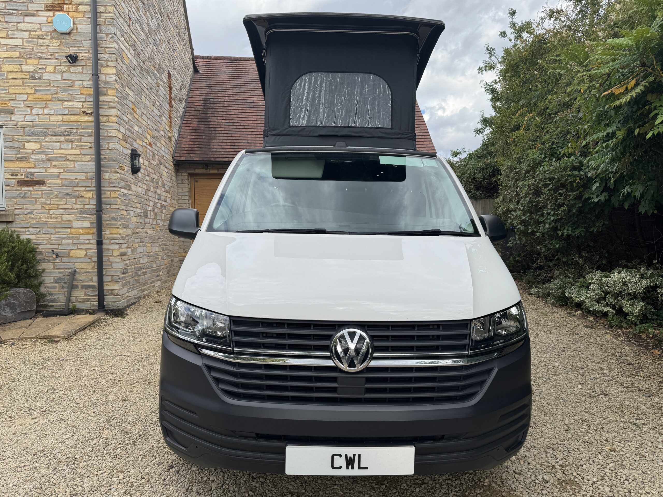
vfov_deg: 56.8
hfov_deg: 71.6
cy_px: 248
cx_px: 332
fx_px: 460
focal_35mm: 24
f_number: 1.78
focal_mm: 6.76
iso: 80
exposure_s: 1/2105
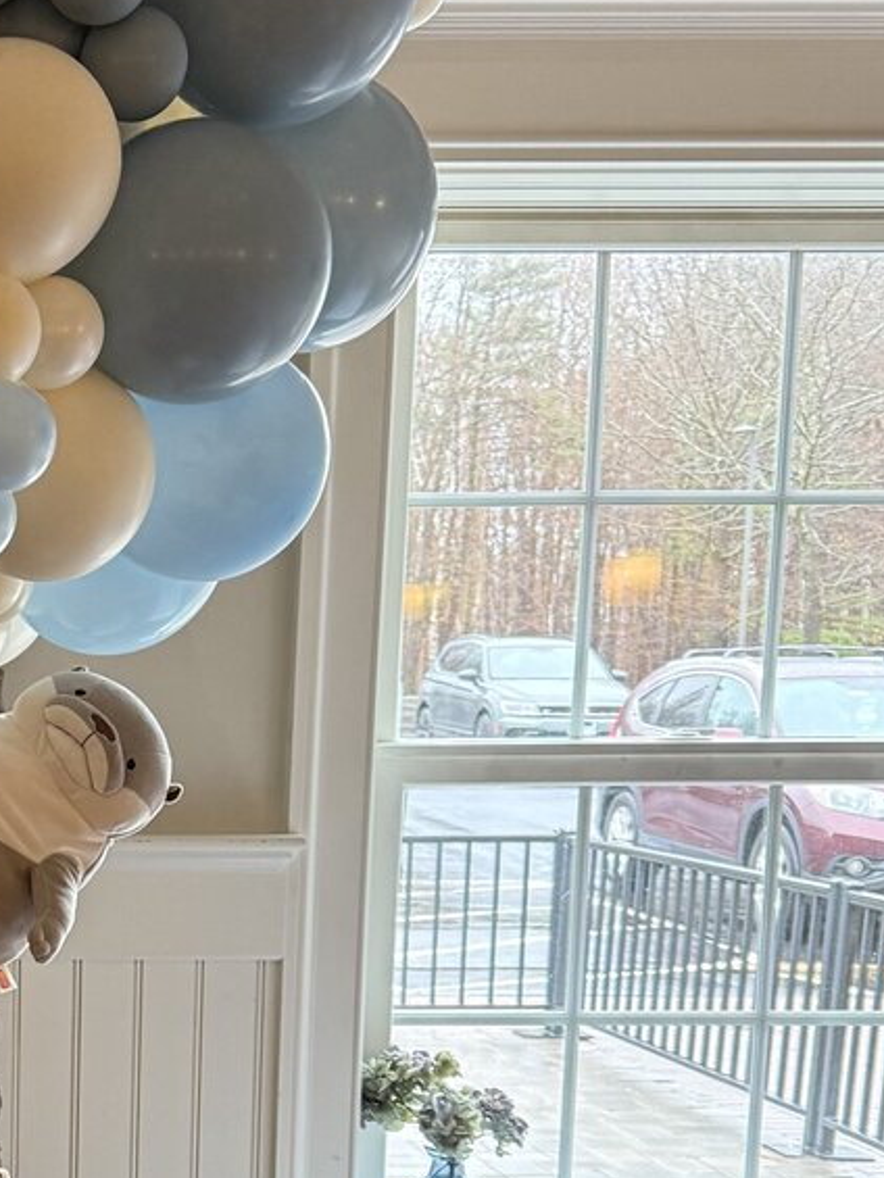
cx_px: -215
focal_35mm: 68
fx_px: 2315
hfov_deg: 20.1
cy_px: 1038
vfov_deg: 27.6
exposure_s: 1/60
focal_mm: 6.76
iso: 250
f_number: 1.78
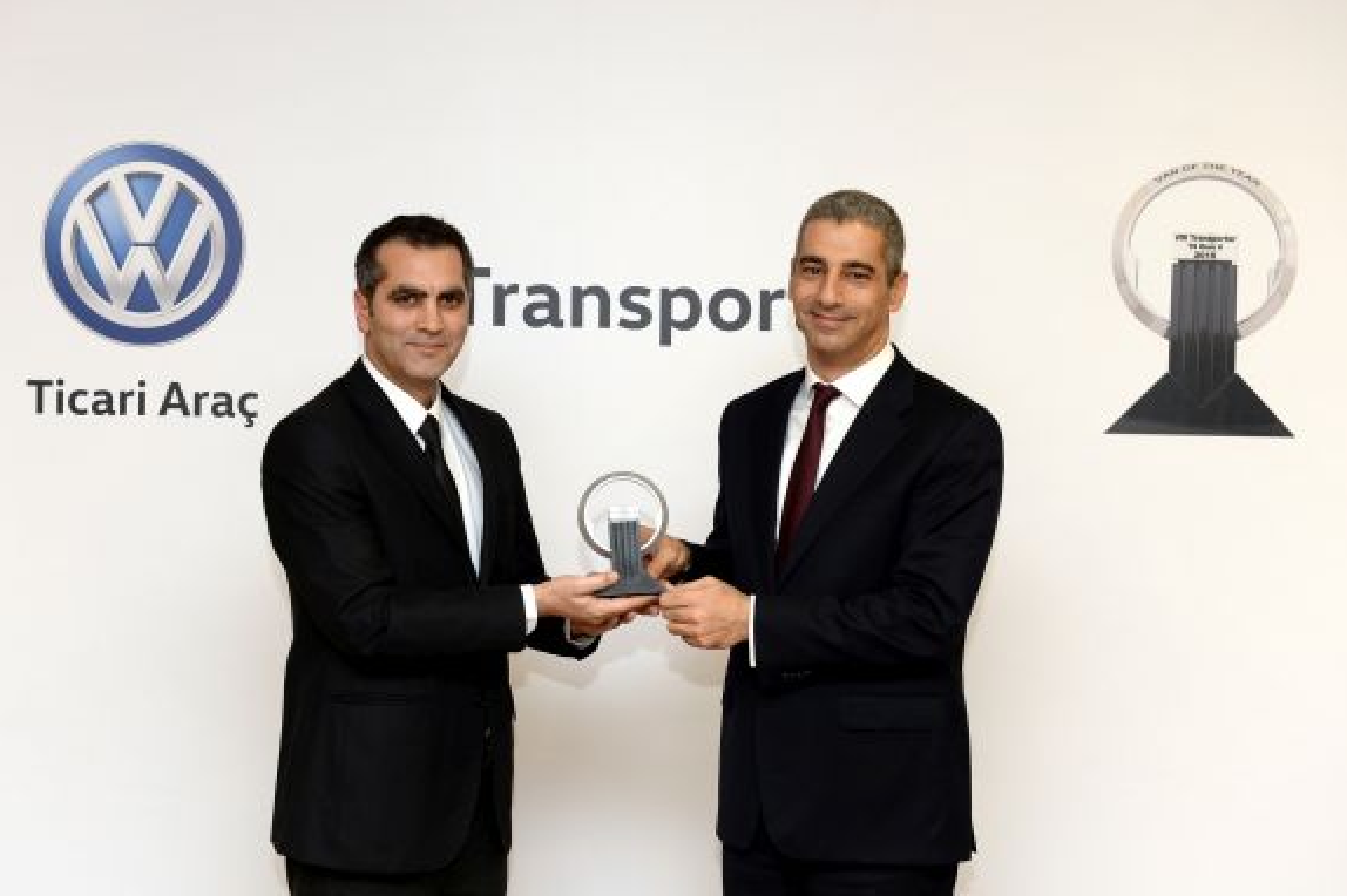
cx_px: 643
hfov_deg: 29.7
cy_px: 484
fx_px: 2543
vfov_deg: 20.0
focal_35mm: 68
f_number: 5
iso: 800
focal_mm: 60
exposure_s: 1/125
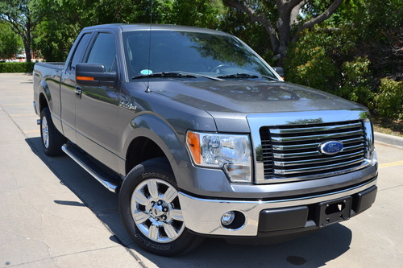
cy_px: 134
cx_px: 202
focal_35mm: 36
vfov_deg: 36.8
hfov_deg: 53.1
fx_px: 403
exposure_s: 1/200
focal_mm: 24
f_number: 7.1
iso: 100
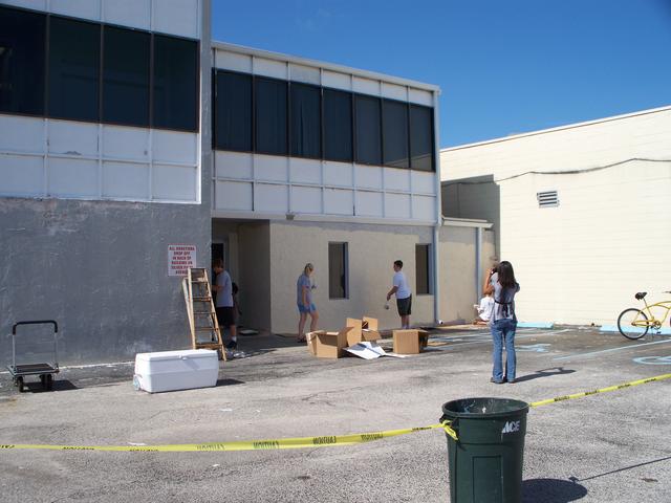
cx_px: 336
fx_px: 698
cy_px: 252
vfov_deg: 39.7
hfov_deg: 51.4
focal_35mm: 36
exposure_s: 1/500
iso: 64
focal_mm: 7.54
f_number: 5
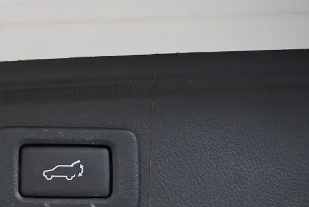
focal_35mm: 93
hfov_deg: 21.5
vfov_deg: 14.6
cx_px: 41
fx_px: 798
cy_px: 178
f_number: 5
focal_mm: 33
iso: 5000
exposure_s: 1/50
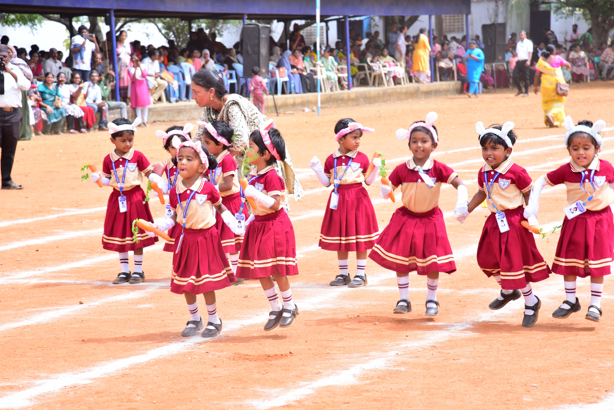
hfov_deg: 17.1
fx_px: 2047
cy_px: 205
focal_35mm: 120
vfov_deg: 11.4
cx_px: 307
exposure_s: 1/200
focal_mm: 120
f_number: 8
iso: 320
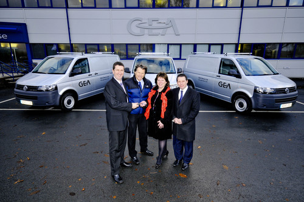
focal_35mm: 21
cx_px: 152
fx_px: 177
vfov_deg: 59.4
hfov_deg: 81.3
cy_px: 101
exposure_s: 1/125
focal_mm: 14
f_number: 6.3
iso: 400
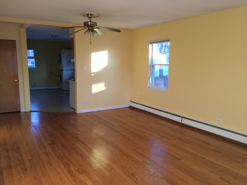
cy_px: 92
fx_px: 207
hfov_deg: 61.7
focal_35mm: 29
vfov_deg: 48.2
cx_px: 124
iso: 40
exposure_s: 1/30
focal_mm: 4.15
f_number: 2.2
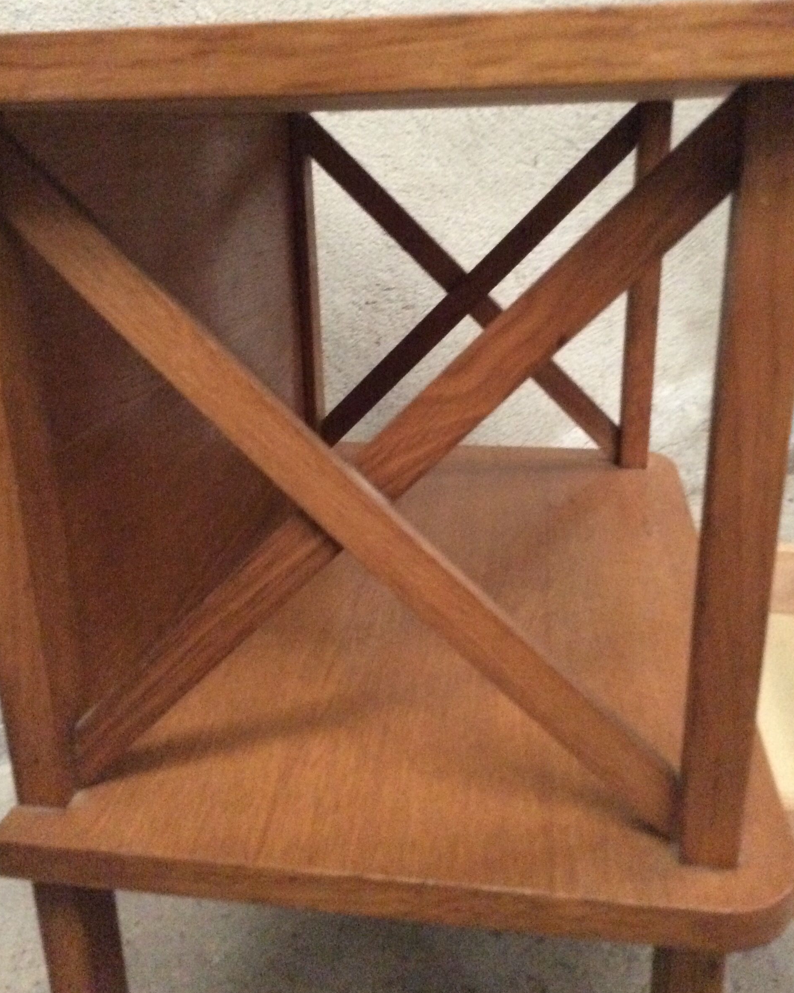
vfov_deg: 52.8
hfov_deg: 43.4
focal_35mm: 34
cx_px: 395
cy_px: 468
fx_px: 999
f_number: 2.4
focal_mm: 3.3
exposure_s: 1/17
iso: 800
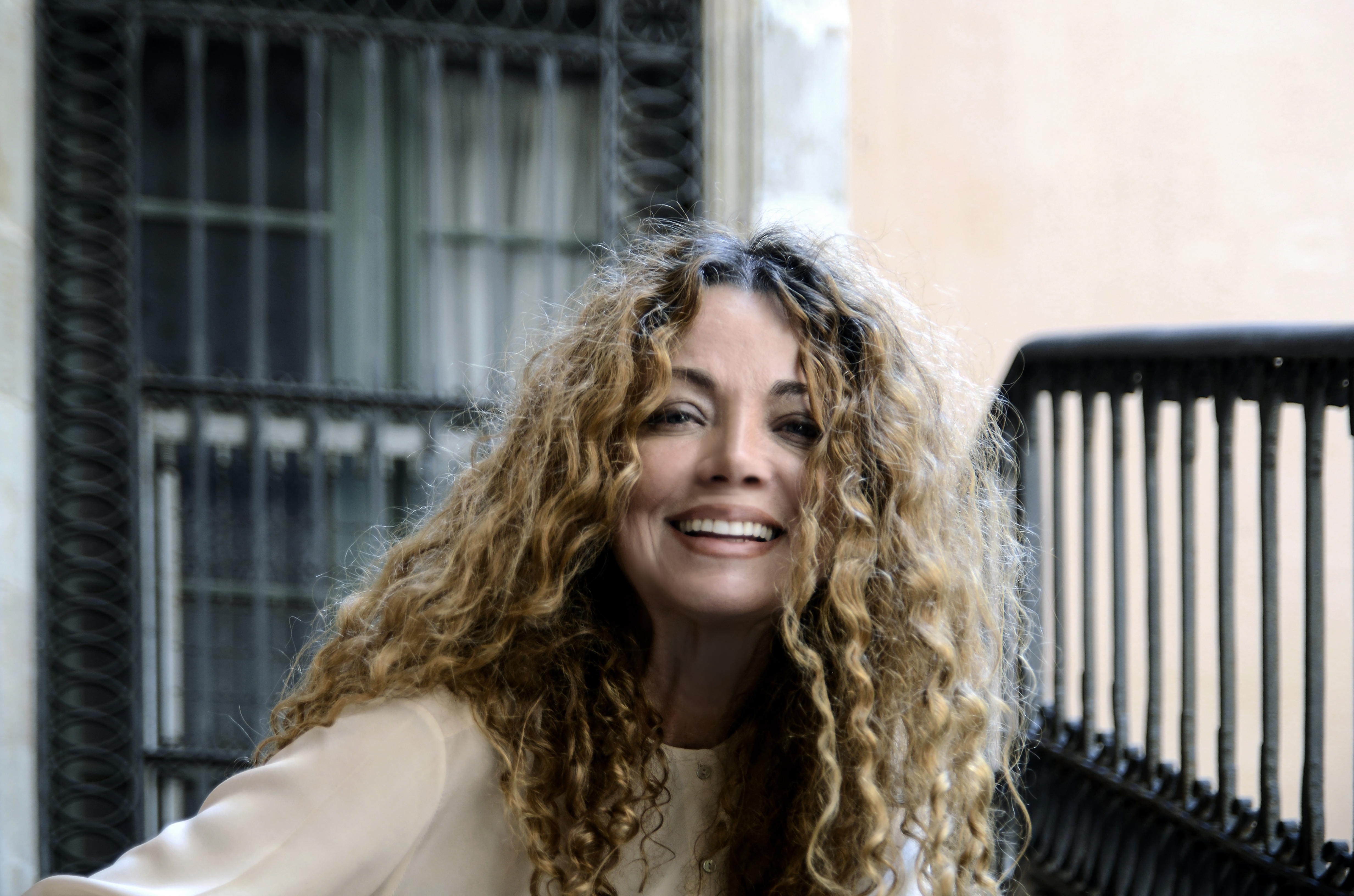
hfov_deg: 27.0
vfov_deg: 18.1
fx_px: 2815
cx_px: 677
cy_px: 448
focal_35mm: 75
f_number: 2.8
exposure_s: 1/125
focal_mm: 50
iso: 200
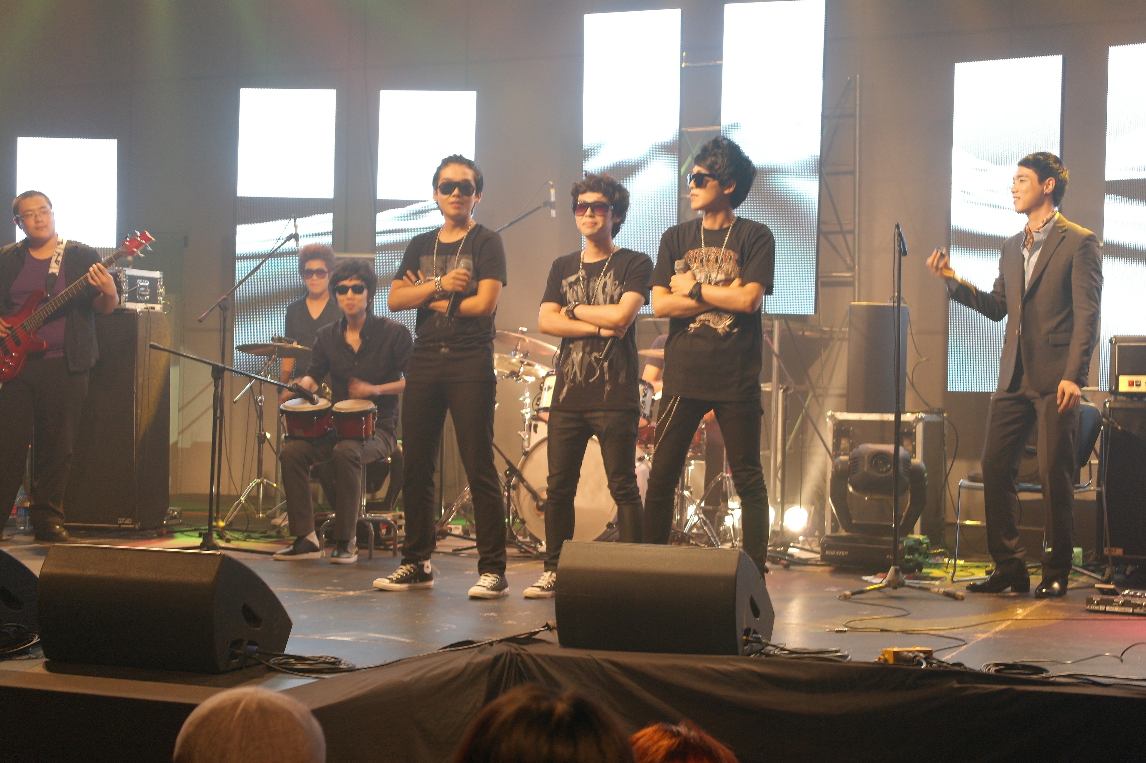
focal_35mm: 58
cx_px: 573
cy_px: 382
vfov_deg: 23.4
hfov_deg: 34.5
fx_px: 1845
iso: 400
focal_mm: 38
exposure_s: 1/25
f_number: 5
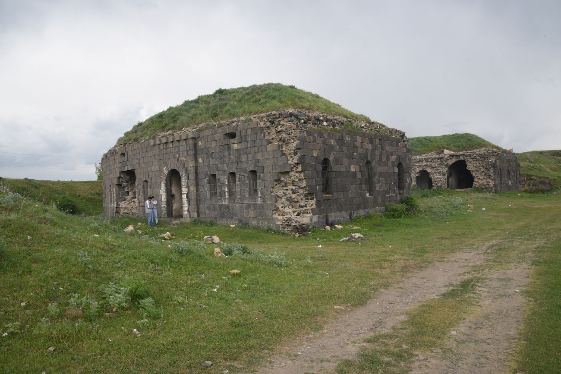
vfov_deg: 27.0
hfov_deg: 39.6
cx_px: 280
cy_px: 187
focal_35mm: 50
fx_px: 779
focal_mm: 50
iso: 400
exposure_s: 1/125
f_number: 11
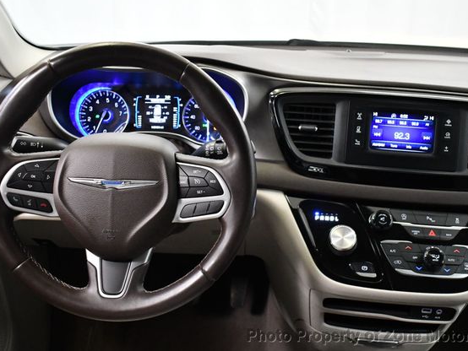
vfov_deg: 36.0
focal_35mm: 40
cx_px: 237
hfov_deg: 46.8
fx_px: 541
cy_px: 171
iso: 3200
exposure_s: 1/100
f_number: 3.5
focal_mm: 18
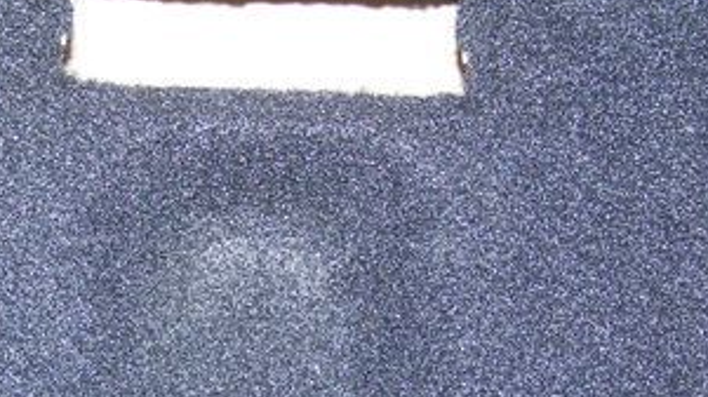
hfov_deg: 24.1
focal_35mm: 88
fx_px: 1651
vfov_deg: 13.6
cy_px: 378
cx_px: 238
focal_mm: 6.3
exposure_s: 1/60
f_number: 2.8
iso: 80
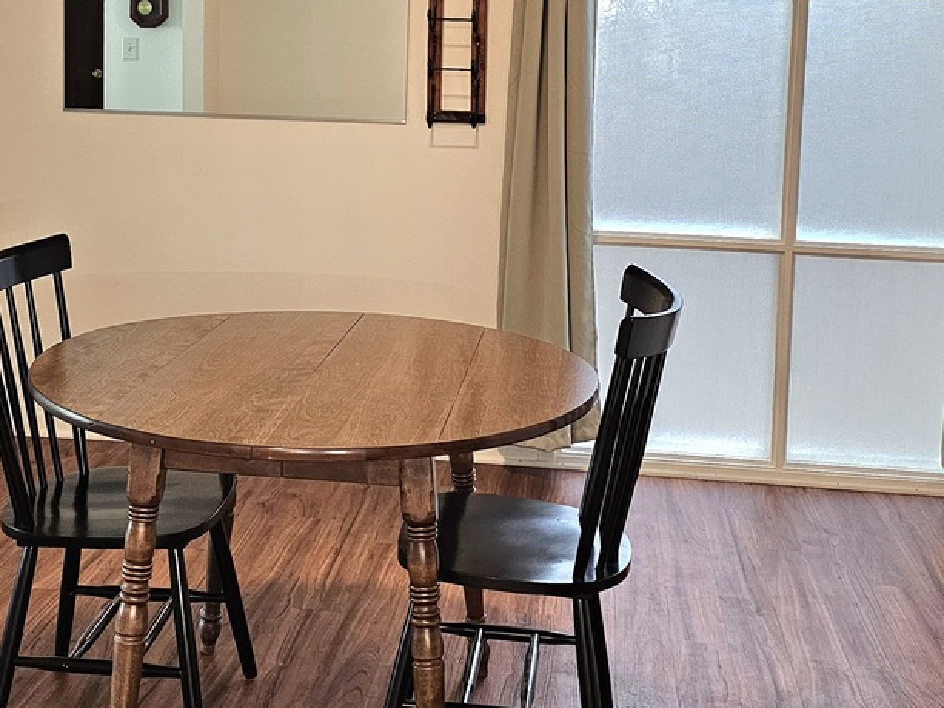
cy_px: 195
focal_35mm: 54
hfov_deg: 35.5
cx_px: 420
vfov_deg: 26.8
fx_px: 1473
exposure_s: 1/120
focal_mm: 6.3
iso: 400
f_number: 1.7
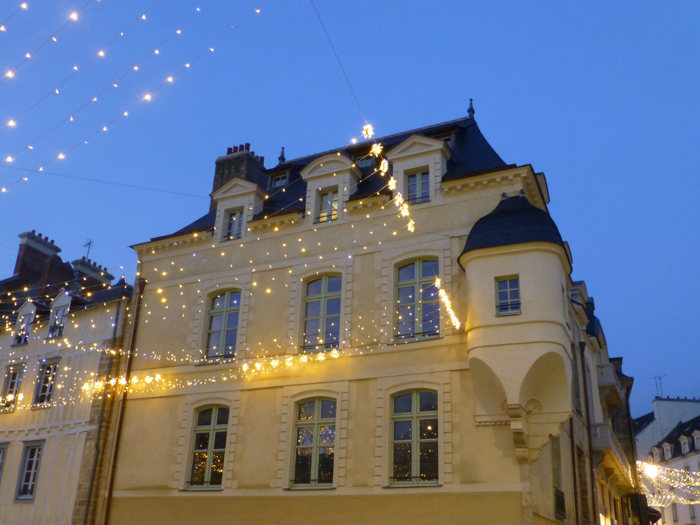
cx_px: 350
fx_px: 688
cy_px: 262
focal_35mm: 34
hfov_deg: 54.0
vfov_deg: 41.8
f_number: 3.7
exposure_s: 1/6
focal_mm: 6.1
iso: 400
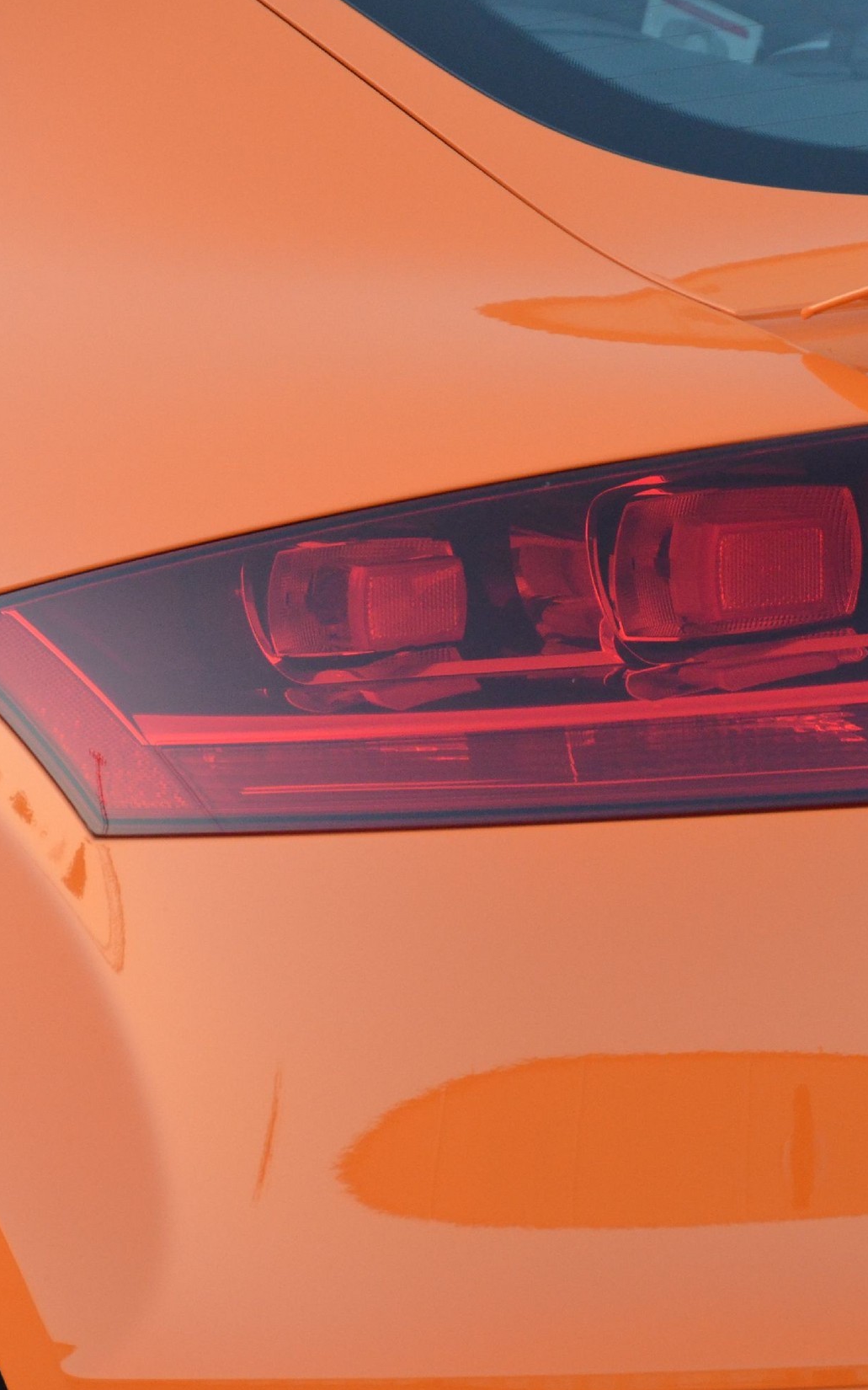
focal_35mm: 393
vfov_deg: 5.3
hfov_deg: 3.3
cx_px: 577
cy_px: 694
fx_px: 14877
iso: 1600
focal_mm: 170
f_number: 5.6
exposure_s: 1/320
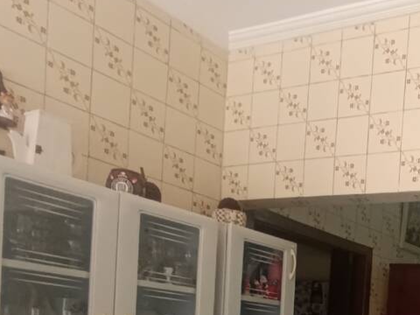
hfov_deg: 34.9
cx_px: 445
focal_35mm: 48
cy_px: 366
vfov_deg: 27.1
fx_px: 582
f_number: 2.2
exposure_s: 1/60
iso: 160
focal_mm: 1.65
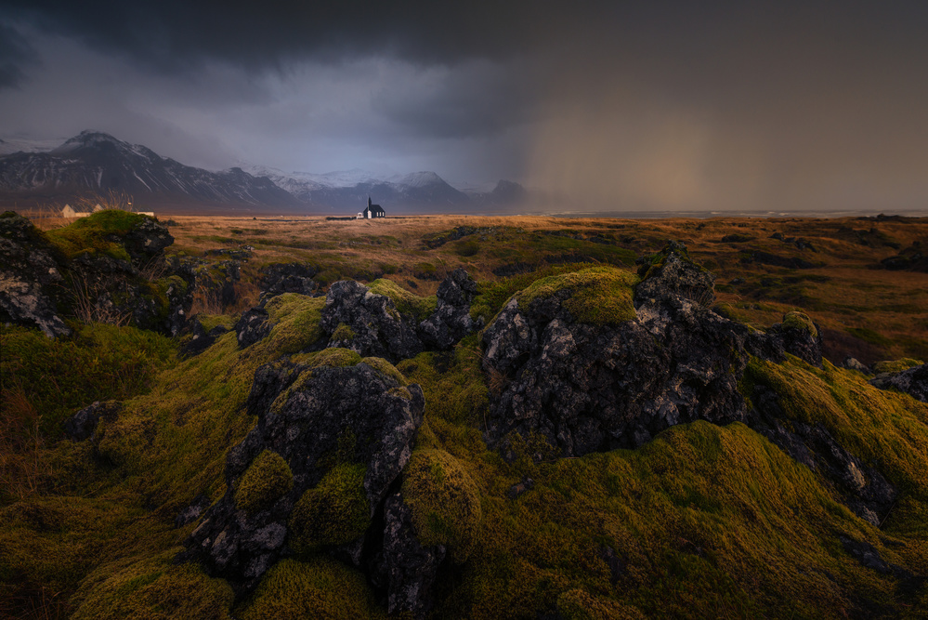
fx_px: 438
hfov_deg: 93.3
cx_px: 464
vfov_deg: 70.5
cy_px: 310
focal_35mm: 17
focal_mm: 17
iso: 200
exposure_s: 1/320
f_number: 8
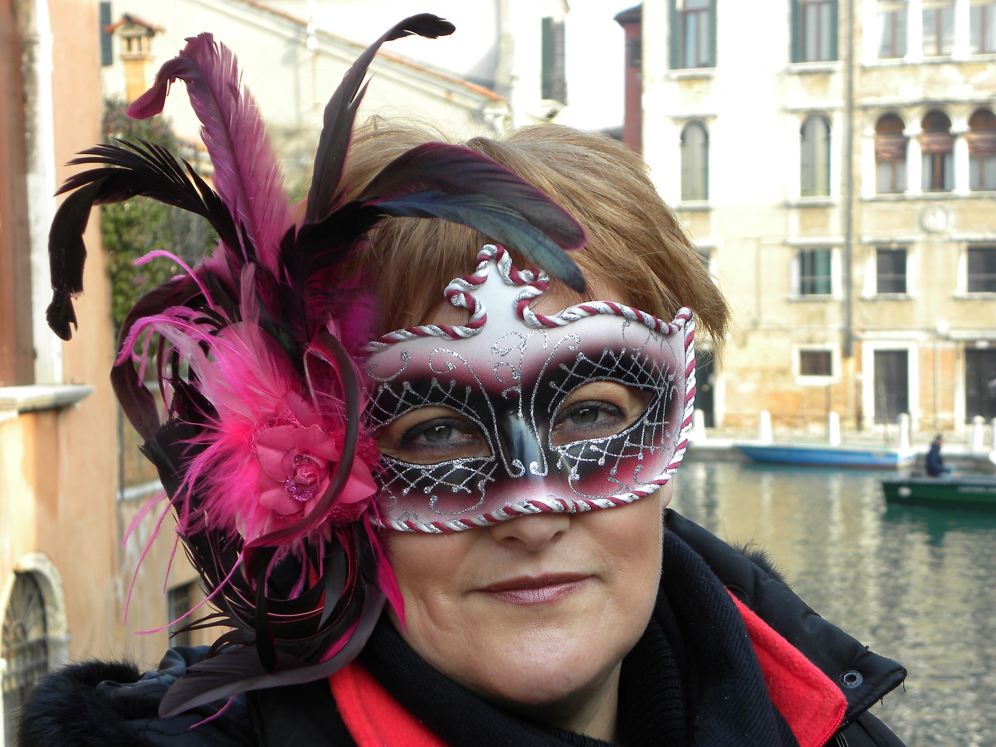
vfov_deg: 19.6
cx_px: 498
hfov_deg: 26.0
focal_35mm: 75
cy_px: 374
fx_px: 2158
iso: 74
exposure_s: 1/84.2
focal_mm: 13.4
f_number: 4
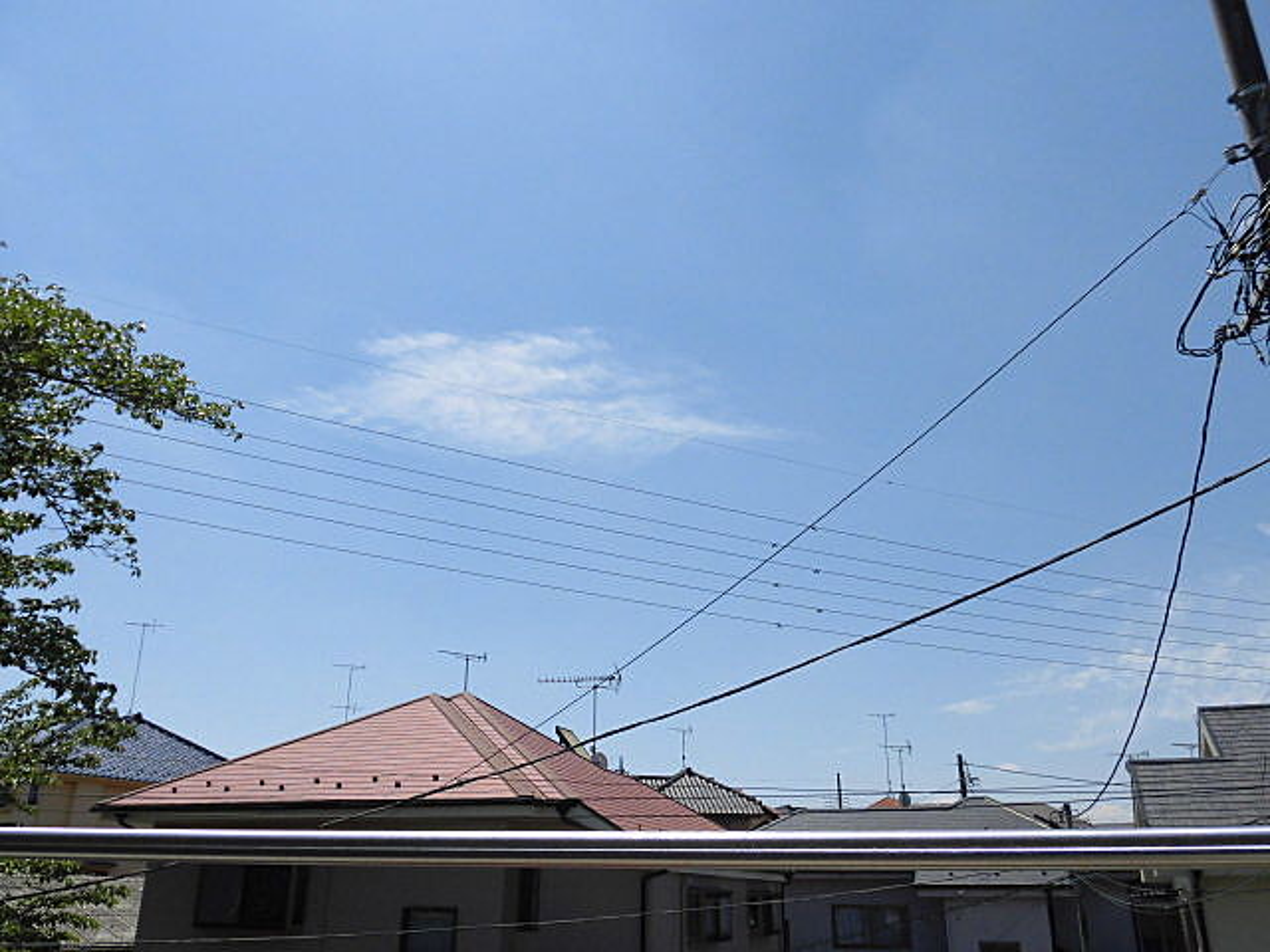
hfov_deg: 63.4
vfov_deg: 49.7
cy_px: 476
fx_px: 1027
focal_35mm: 28
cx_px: 635
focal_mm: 4.98
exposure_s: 1/320
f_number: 8.4
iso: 100
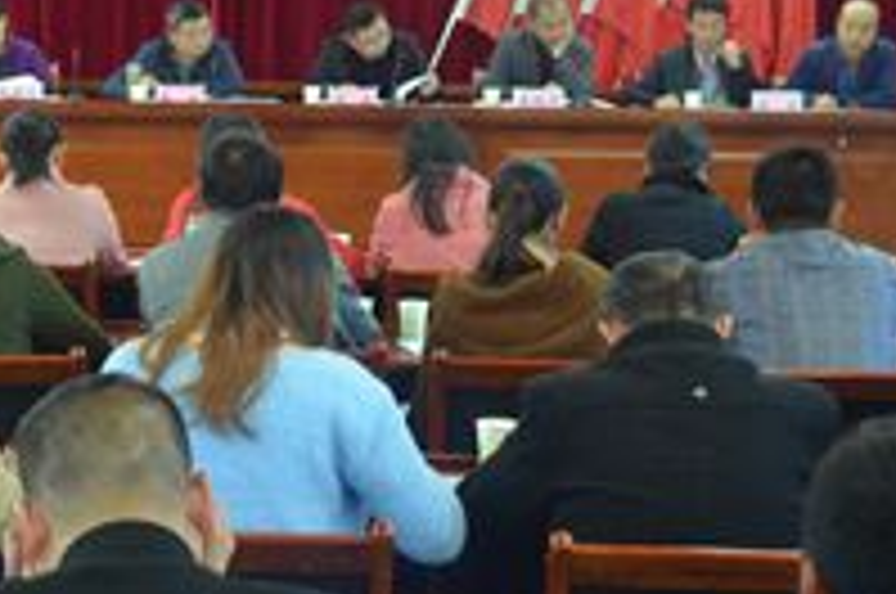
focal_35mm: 94
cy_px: 290
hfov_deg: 21.4
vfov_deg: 14.5
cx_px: 185
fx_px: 2342
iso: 1600
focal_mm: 25
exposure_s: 1/25
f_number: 4
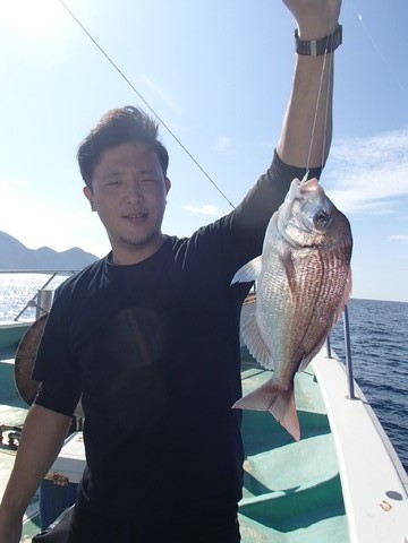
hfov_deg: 49.7
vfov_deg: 63.4
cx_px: 204
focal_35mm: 28
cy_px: 272
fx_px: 440
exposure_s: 1/160
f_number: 11
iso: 100
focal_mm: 5
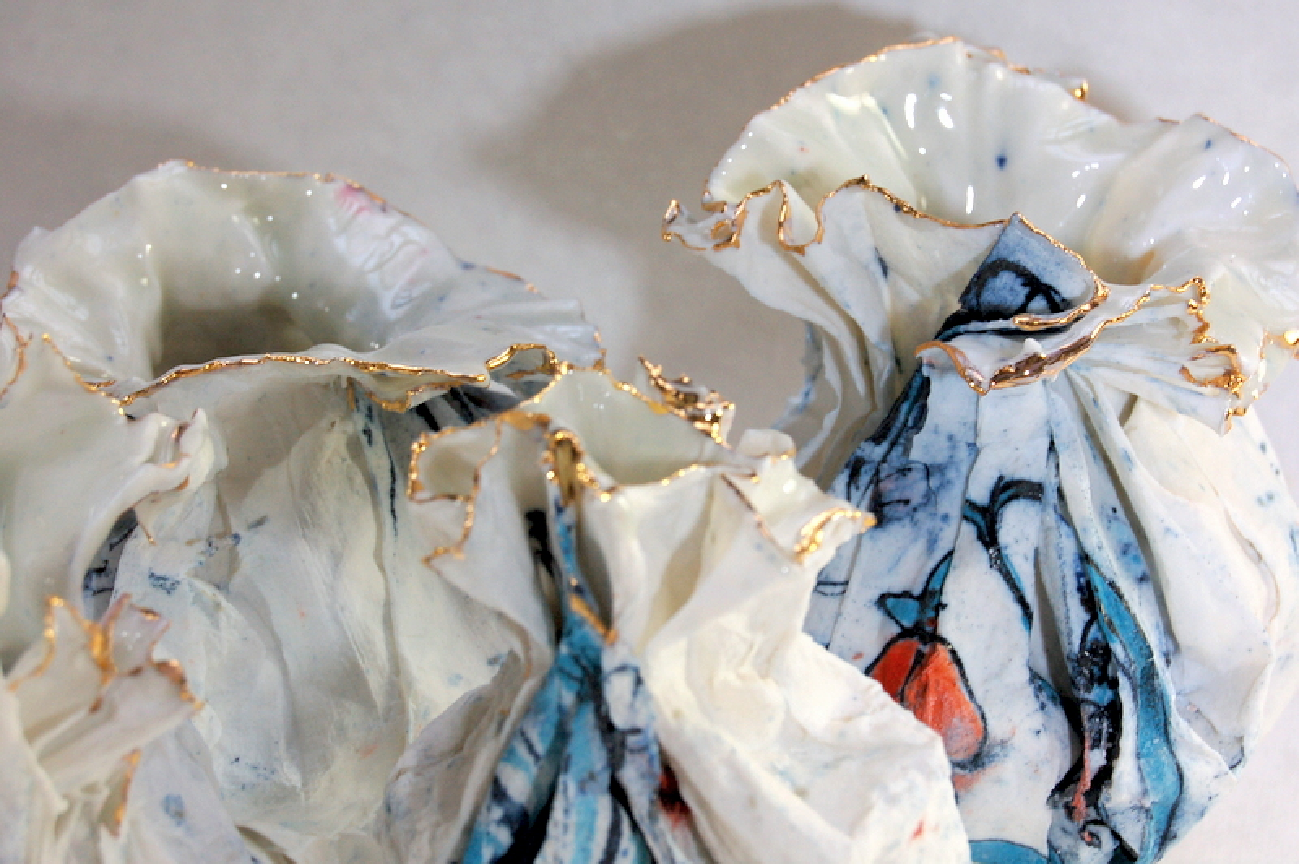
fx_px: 2974
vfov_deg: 16.5
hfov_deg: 24.6
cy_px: 432
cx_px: 650
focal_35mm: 82
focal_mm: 55
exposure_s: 1/30
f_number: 8
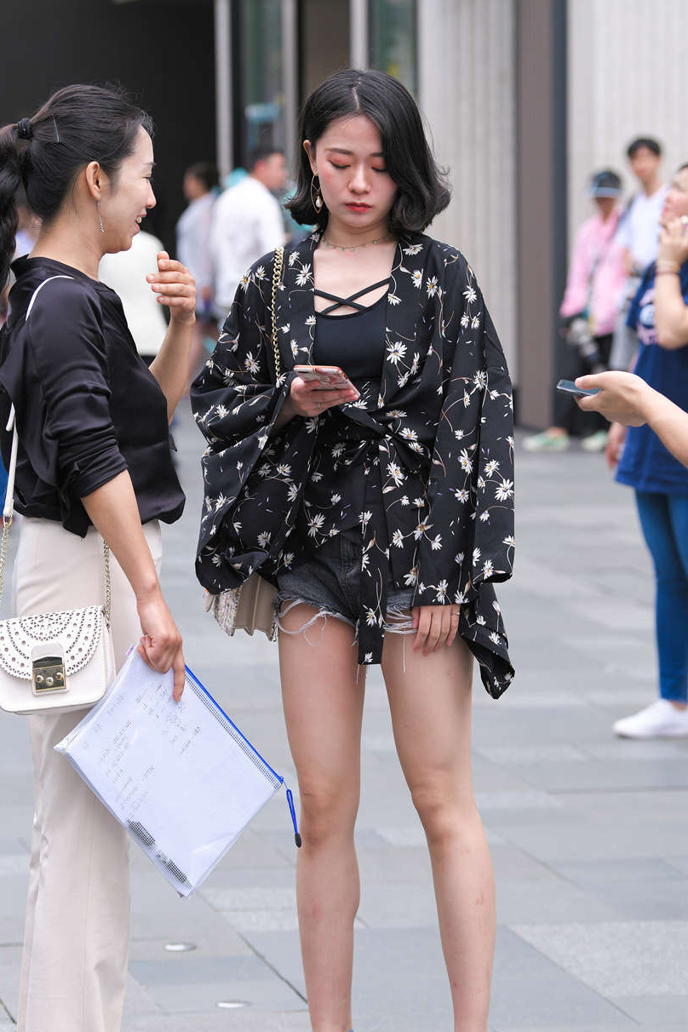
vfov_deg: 13.2
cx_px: 359
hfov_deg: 8.8
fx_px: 4472
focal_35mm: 156
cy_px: 507
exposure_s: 1/800
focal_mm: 105
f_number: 4
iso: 220
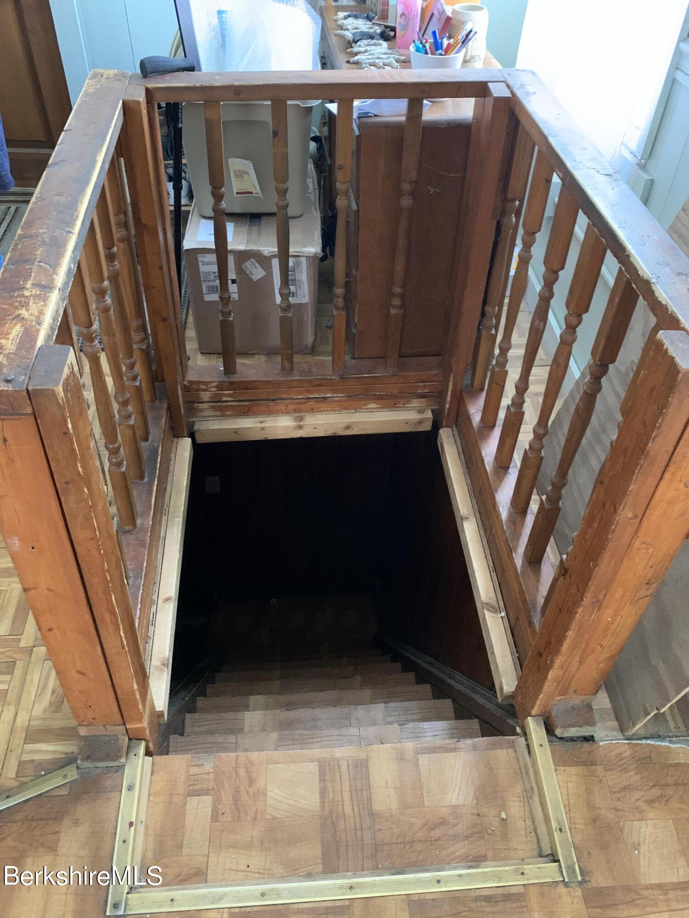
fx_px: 690
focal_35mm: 26
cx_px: 344
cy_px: 459
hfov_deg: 53.1
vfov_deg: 67.3
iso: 640
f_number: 1.8
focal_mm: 4.25
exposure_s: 1/30
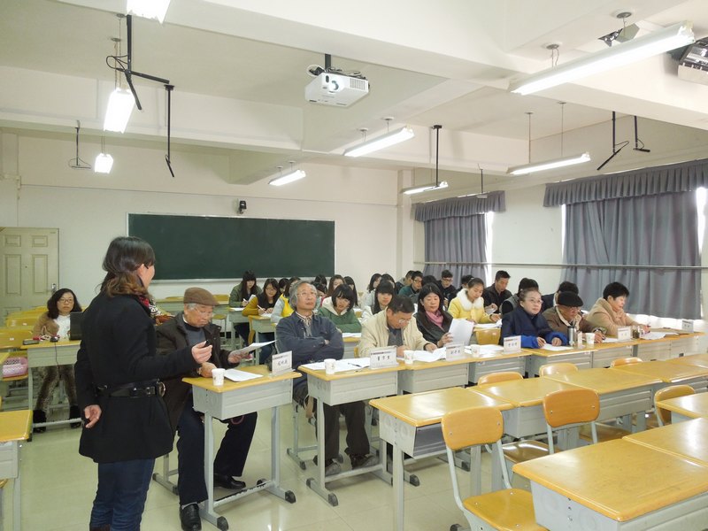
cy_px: 266
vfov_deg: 54.9
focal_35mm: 25
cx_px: 354
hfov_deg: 69.4
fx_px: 511
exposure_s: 1/30
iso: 450
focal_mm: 4.5
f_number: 3.3
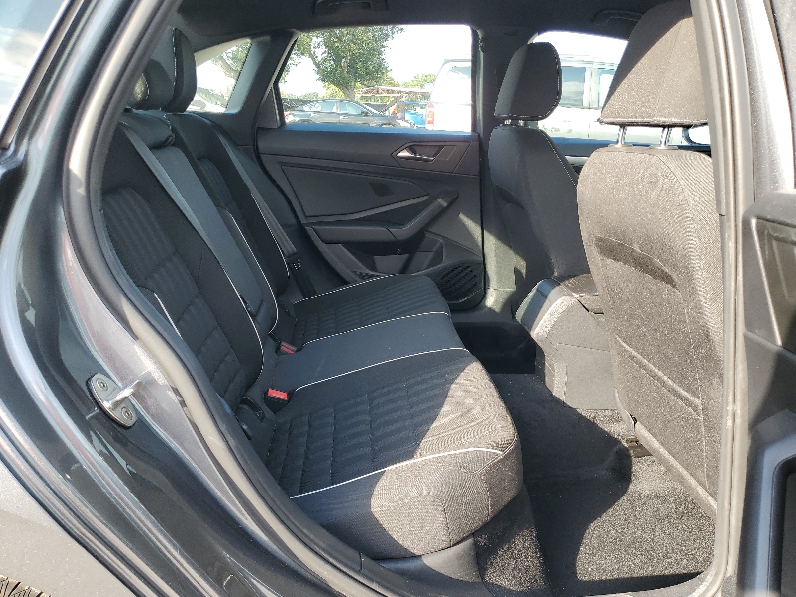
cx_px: 398
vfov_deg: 53.1
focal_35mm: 26
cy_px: 298
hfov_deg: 67.3
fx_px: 598
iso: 50
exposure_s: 1/286
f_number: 1.5
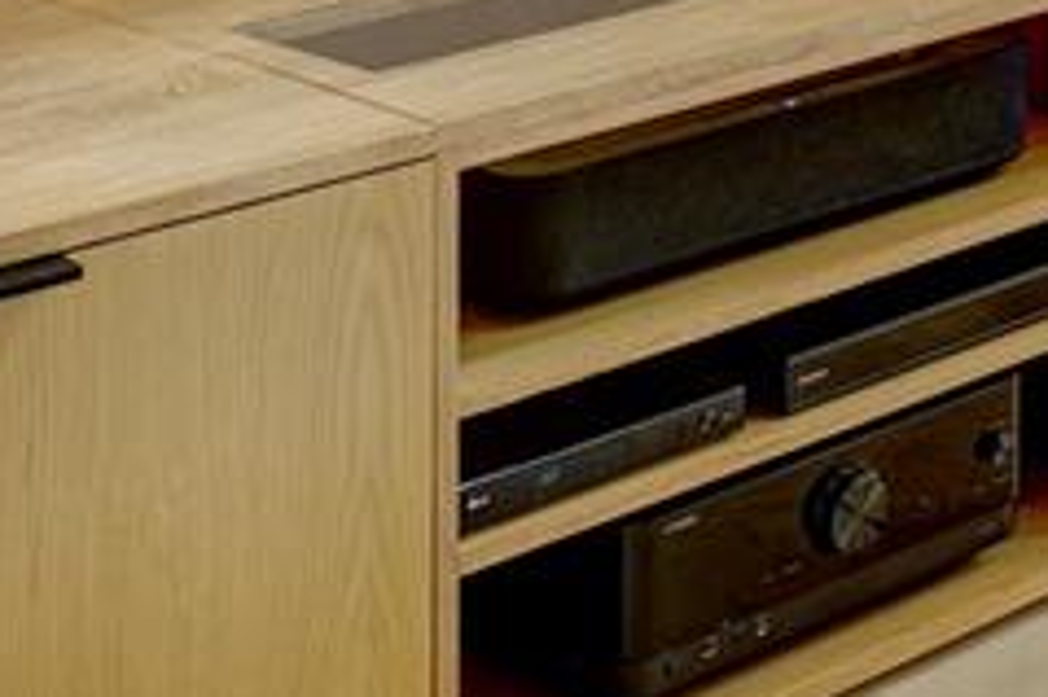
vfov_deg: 12.0
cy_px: -658
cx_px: 1636
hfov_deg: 17.5
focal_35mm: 103
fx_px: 2996
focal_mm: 16
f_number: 8
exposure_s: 1/4
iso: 100
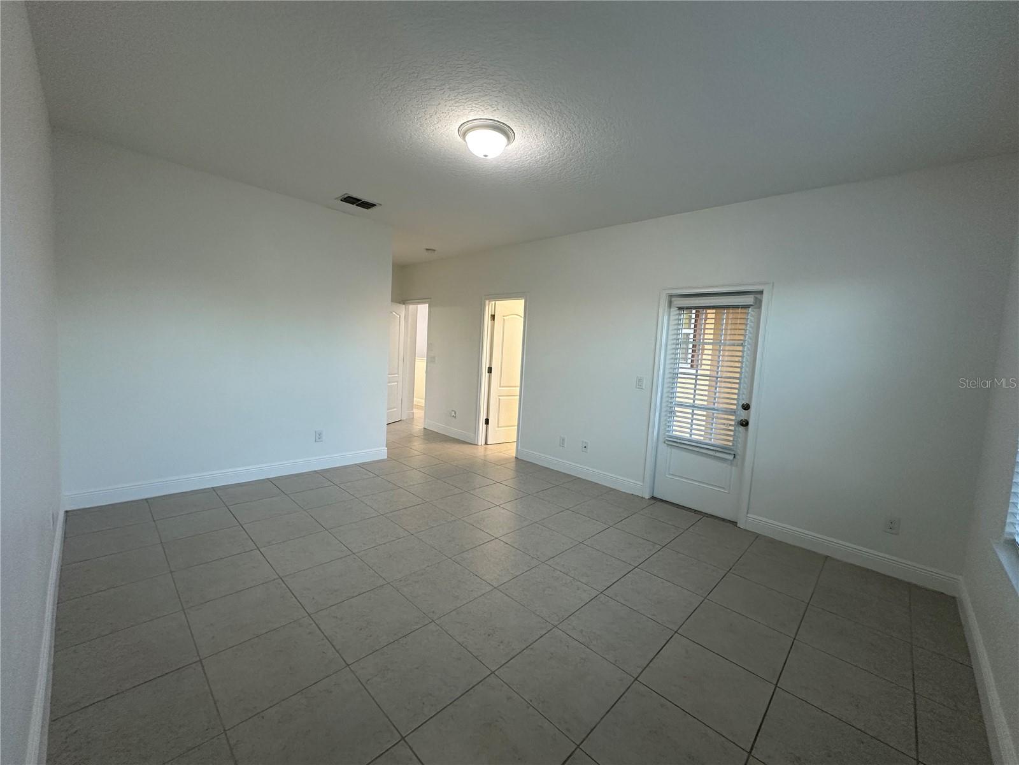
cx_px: 510
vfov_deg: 85.7
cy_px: 382
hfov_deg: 102.1
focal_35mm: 14
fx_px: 412
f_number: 2.2
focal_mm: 2.22
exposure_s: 1/120
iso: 200
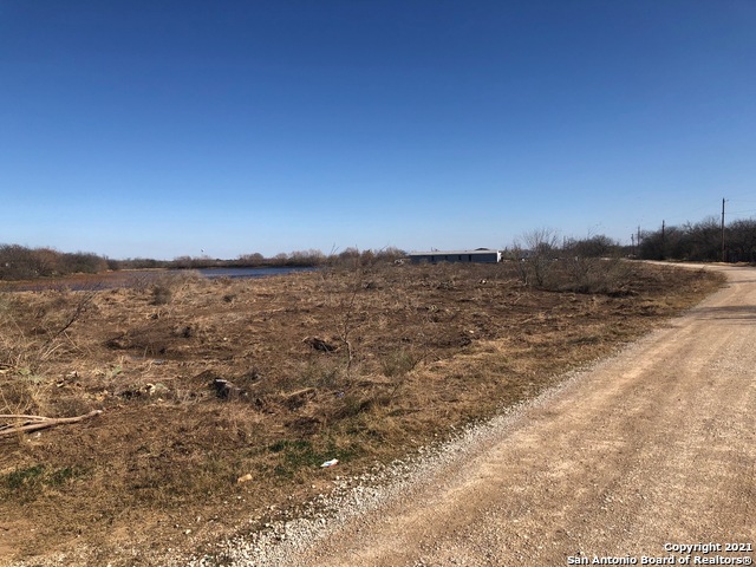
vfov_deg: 49.7
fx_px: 612
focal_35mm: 28
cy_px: 284
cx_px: 378
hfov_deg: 63.4
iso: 20
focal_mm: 3.99
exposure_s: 1/2558
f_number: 1.8
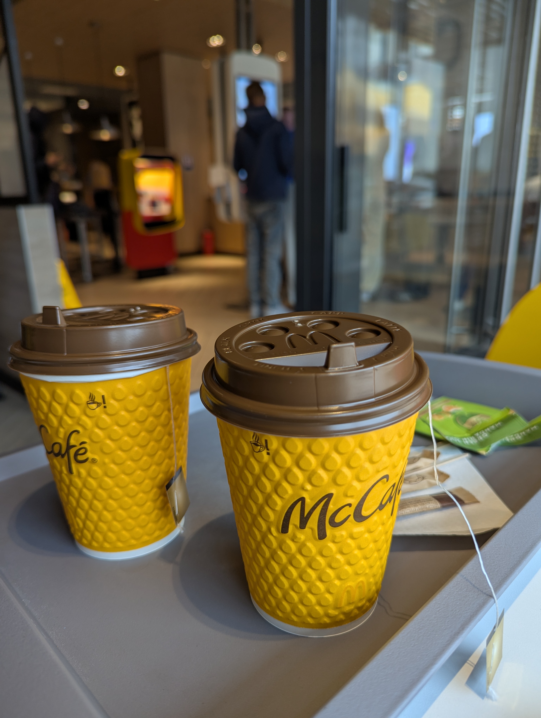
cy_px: 359
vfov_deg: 71.5
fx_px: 499
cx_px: 270
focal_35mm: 24
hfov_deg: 56.9
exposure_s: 1/29.1
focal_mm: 6.81
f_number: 1.85
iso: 29
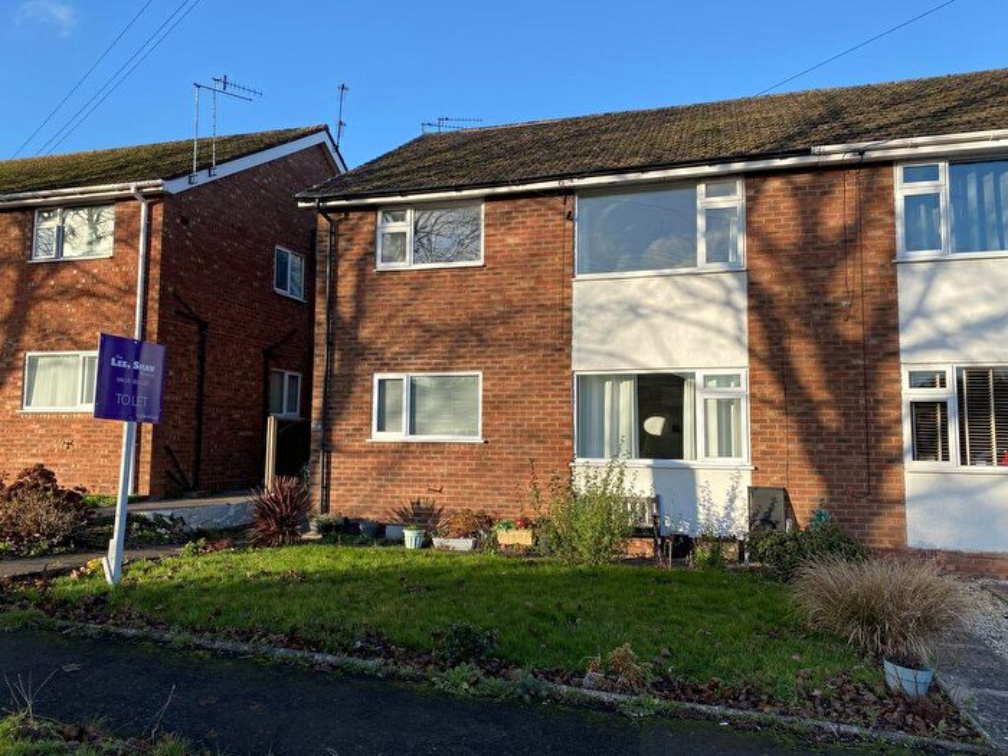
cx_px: 504
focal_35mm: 26
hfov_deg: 67.3
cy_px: 378
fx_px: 757
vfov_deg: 53.1
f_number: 1.8
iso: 32
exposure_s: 1/949
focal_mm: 4.25
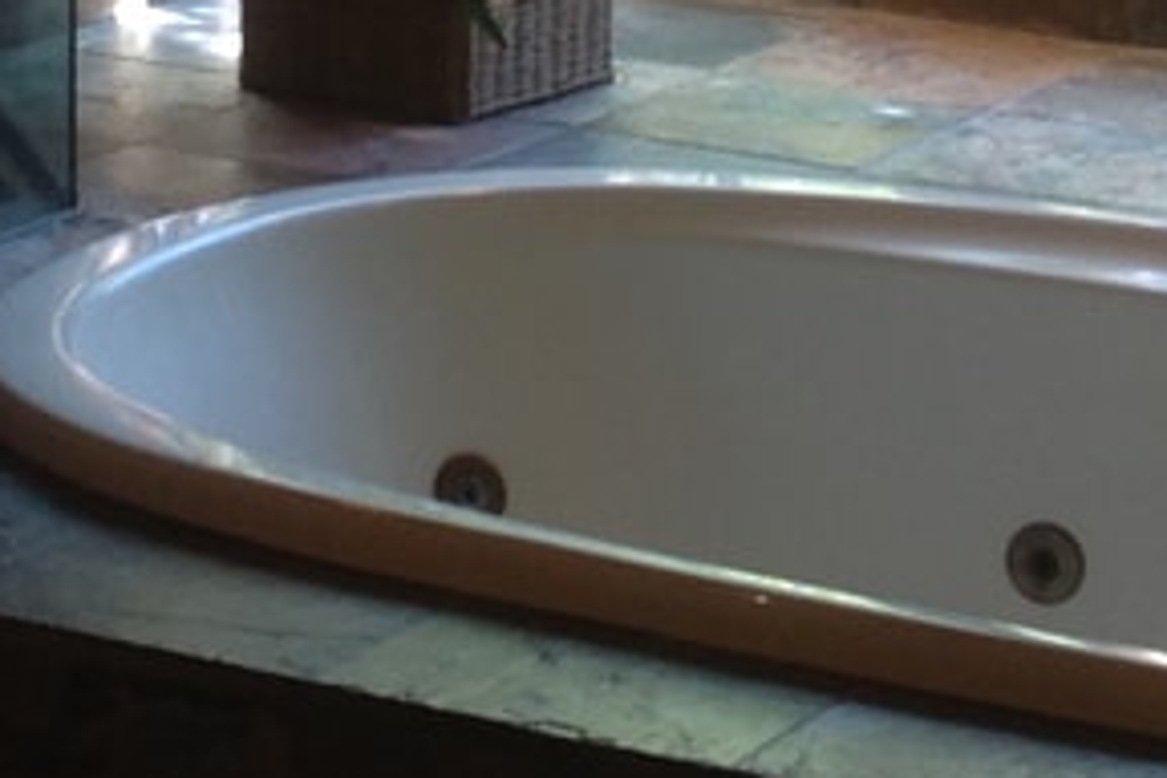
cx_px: 233
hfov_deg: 12.1
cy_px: -446
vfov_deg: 7.9
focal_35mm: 169
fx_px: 5478
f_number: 2.4
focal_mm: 4.28
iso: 64
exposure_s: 1/30
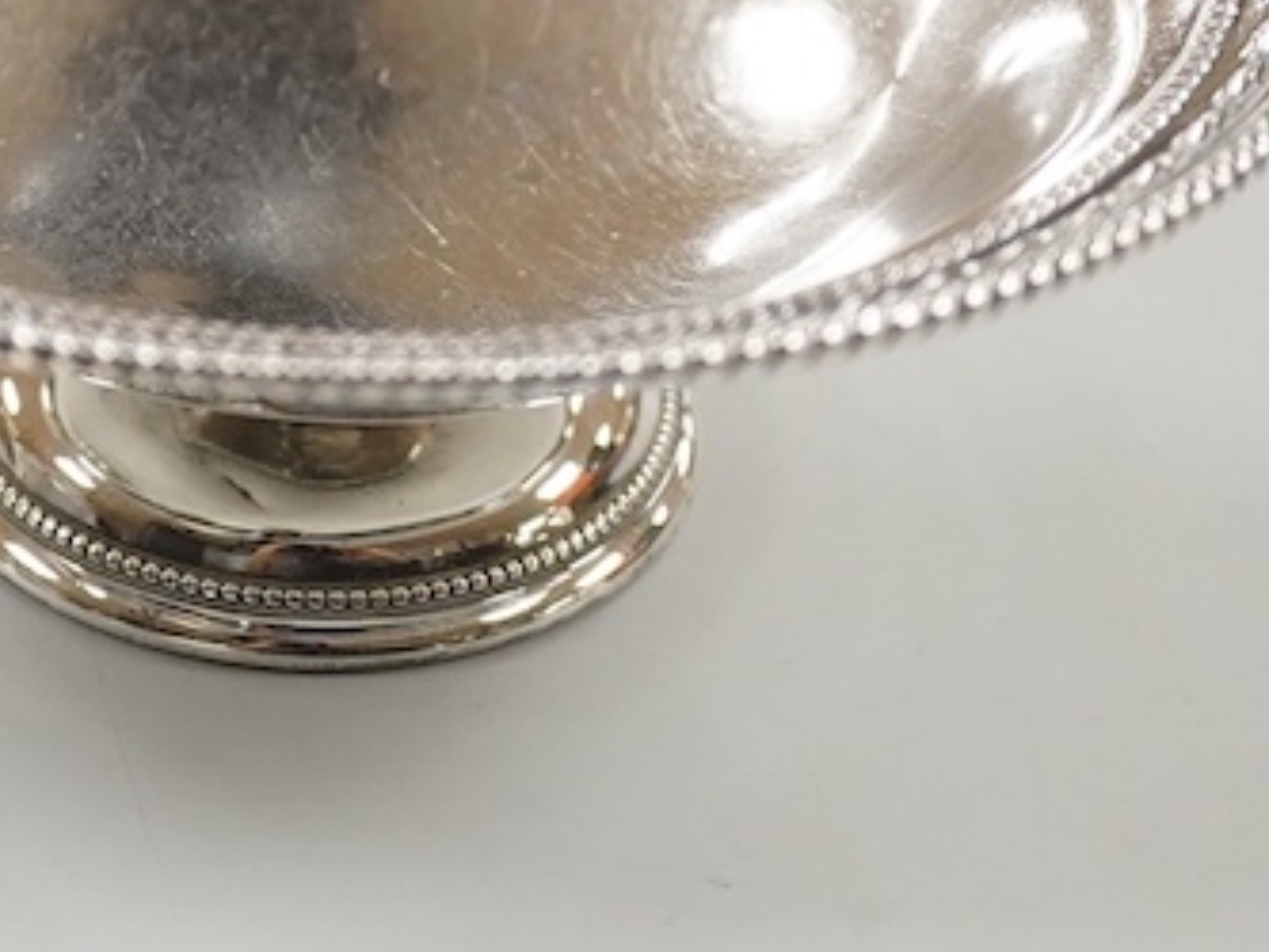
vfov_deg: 10.1
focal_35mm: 146
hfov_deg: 13.5
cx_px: 322
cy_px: -84
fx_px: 5354
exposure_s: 1/500
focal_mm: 30
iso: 2500
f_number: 3.5
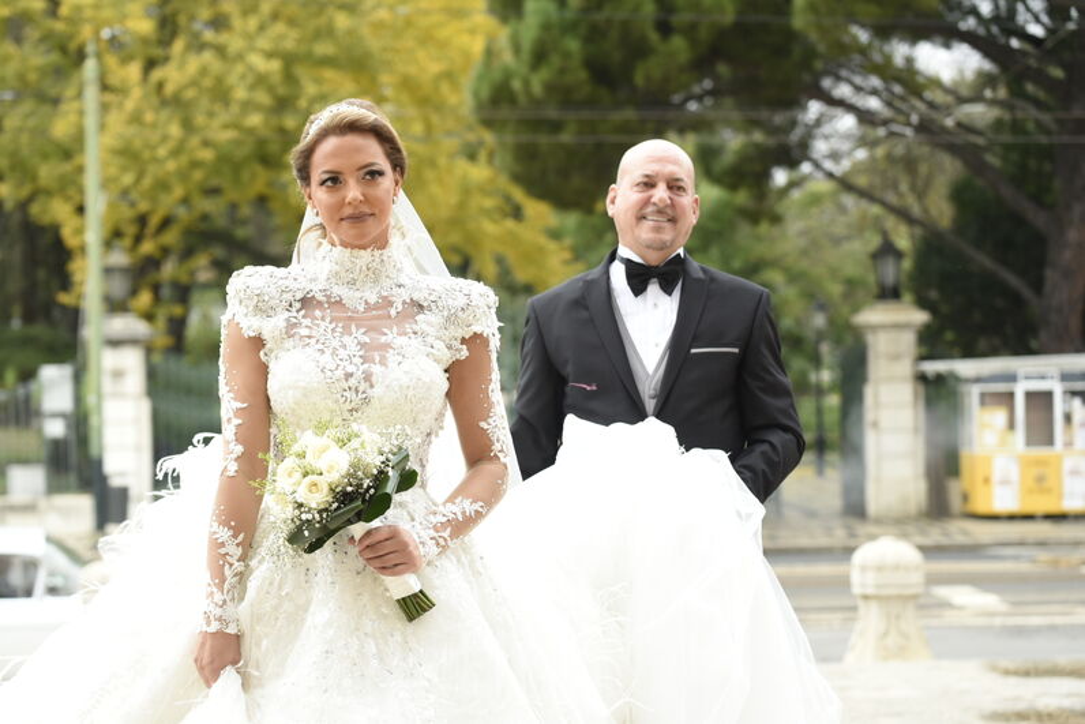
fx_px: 2592
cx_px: 542
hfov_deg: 23.6
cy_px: 362
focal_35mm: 86
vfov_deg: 15.9
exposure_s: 1/500
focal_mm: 86
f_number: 4.5
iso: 800
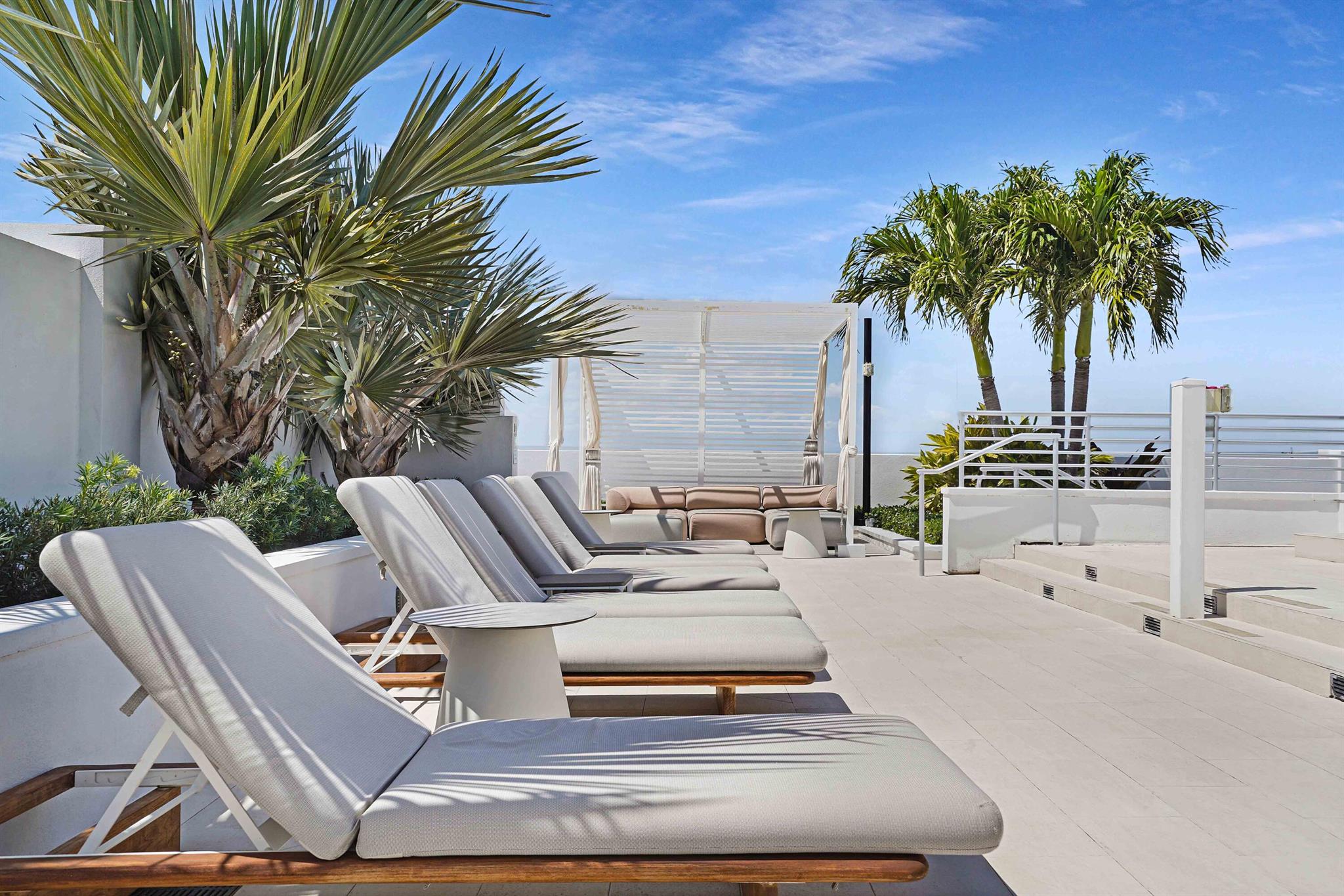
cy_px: 448
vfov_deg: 41.1
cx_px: 672
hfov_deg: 58.7
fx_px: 1194
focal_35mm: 32
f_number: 11
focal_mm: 32
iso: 100
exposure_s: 1/200
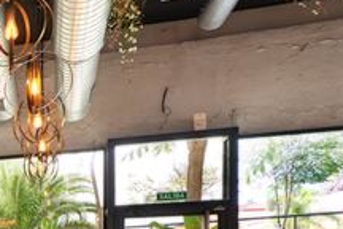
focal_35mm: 71
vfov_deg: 18.3
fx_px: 676
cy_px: 269
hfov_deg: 18.7
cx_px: -337
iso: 200
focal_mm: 16
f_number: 8
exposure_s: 1/60
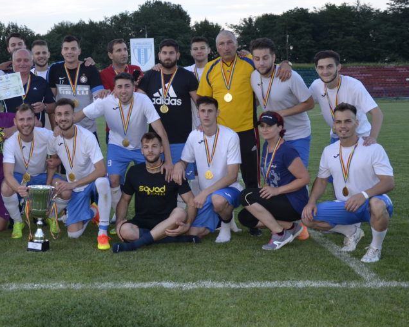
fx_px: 629
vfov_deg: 29.0
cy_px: 126
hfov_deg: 34.9
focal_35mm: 52
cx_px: 86
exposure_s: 1/125
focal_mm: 22
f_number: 3.8
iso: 250
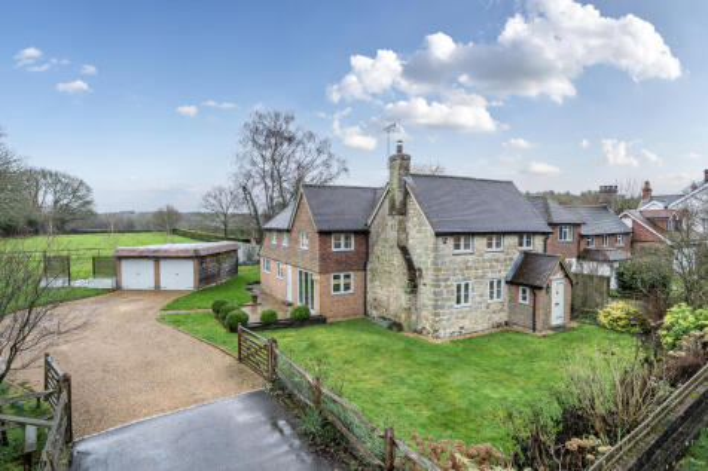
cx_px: 354
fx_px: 354
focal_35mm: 18
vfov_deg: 67.3
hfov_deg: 90.0
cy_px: 236
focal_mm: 12
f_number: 4
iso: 400
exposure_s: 1/80
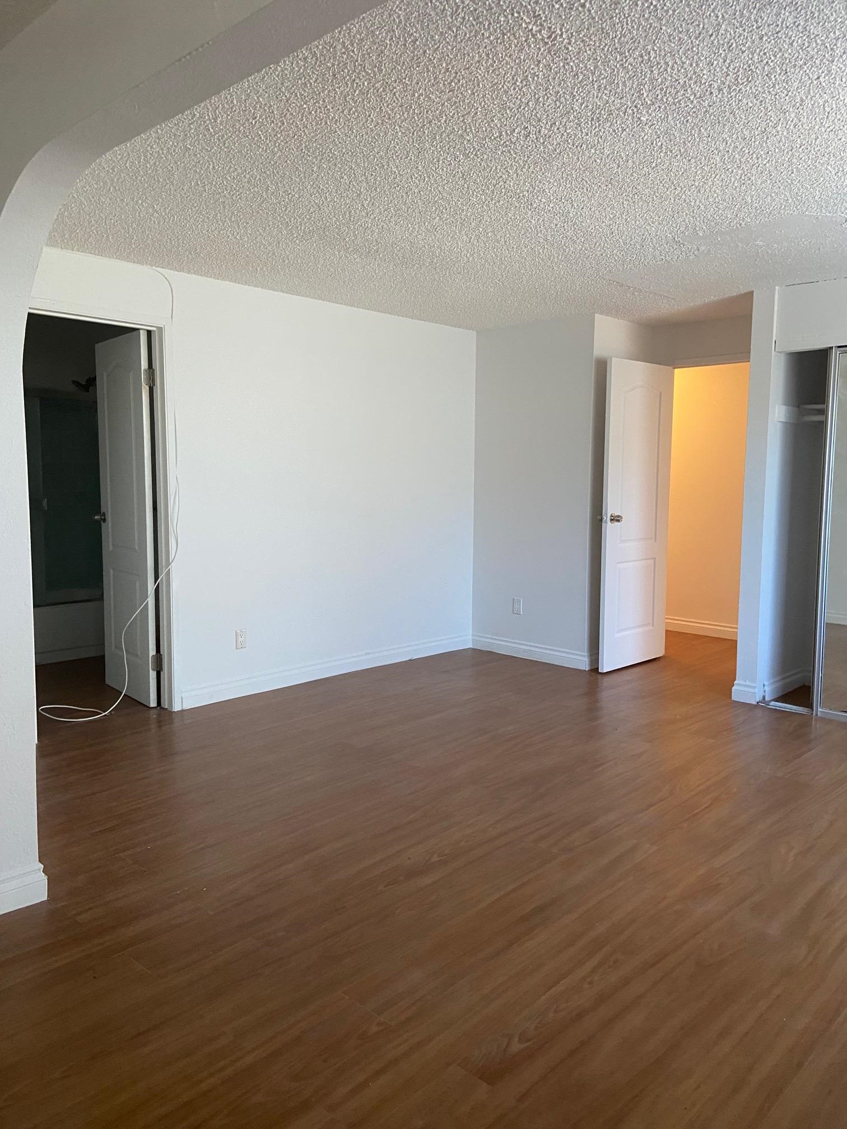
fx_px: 848
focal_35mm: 26
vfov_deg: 67.3
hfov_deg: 53.1
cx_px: 424
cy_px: 564
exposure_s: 1/60
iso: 250
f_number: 1.8
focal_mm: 4.25
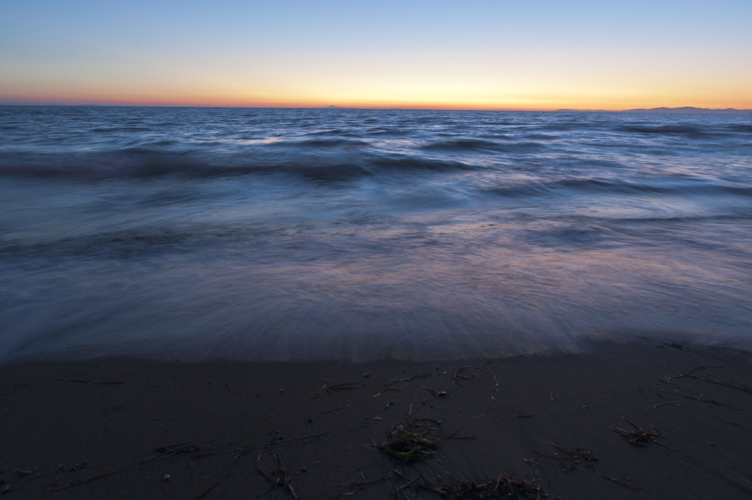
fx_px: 501
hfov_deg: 73.8
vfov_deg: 53.1
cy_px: 250
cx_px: 376
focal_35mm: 24
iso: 640
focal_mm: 24
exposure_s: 1/1.25
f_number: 7.1
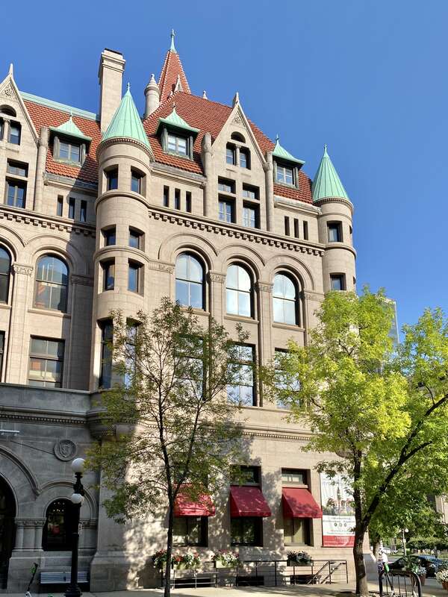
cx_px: 224
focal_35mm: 26
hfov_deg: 53.1
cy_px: 298
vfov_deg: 67.3
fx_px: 449
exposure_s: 1/2066
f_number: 1.8
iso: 32
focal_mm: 4.25
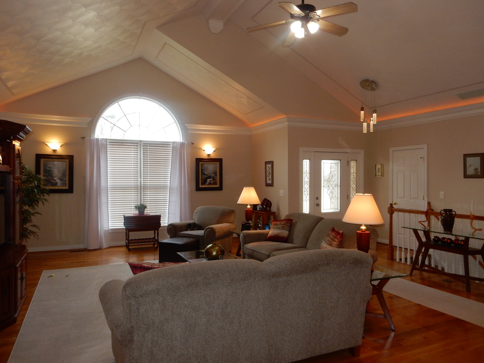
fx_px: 350
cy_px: 182
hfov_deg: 69.4
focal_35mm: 25
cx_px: 242
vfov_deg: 54.9
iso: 200
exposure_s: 1/60
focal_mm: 4.5
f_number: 3.7
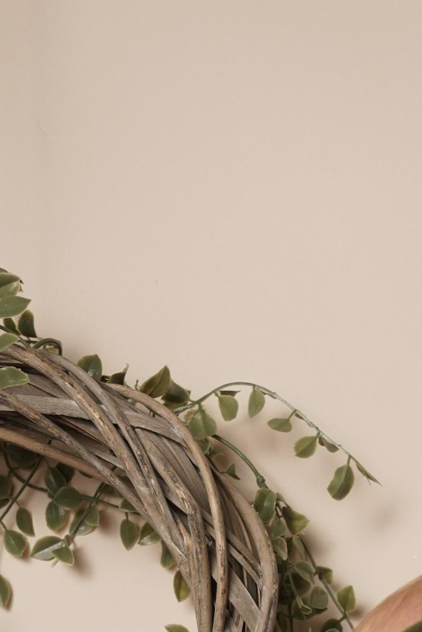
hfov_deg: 12.1
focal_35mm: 110
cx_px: 572
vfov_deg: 15.7
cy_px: 1161
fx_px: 1932
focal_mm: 29.8
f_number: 6.3
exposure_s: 1/200
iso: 320
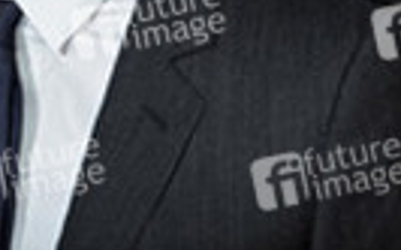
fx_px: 6434
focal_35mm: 589
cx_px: -234
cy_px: -51
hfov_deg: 3.6
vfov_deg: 2.2
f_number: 6.3
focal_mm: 170
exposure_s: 1/160
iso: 800
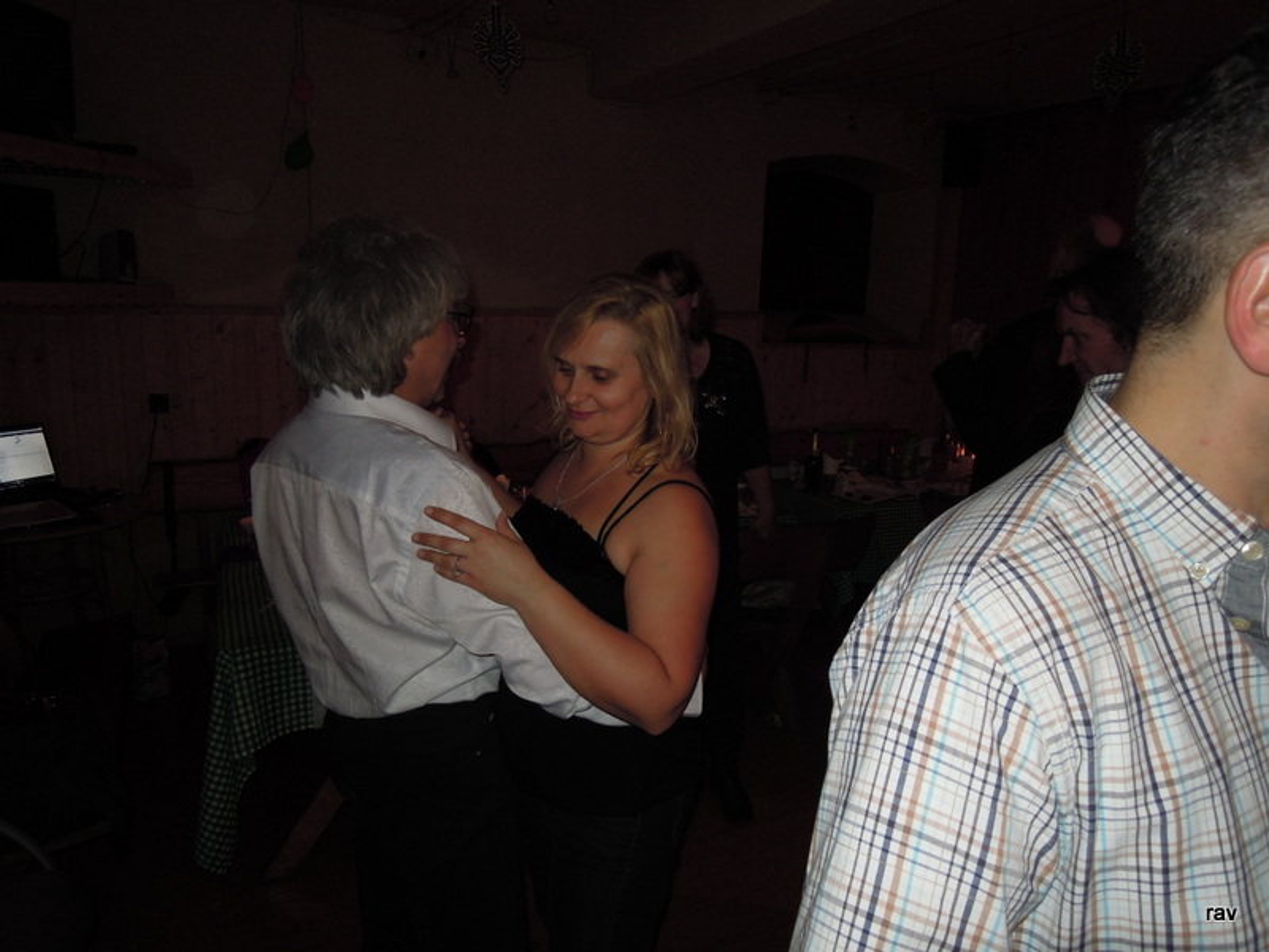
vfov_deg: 56.8
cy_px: 476
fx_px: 880
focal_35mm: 24
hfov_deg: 71.6
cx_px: 634
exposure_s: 1/30
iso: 200
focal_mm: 4.3
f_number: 2
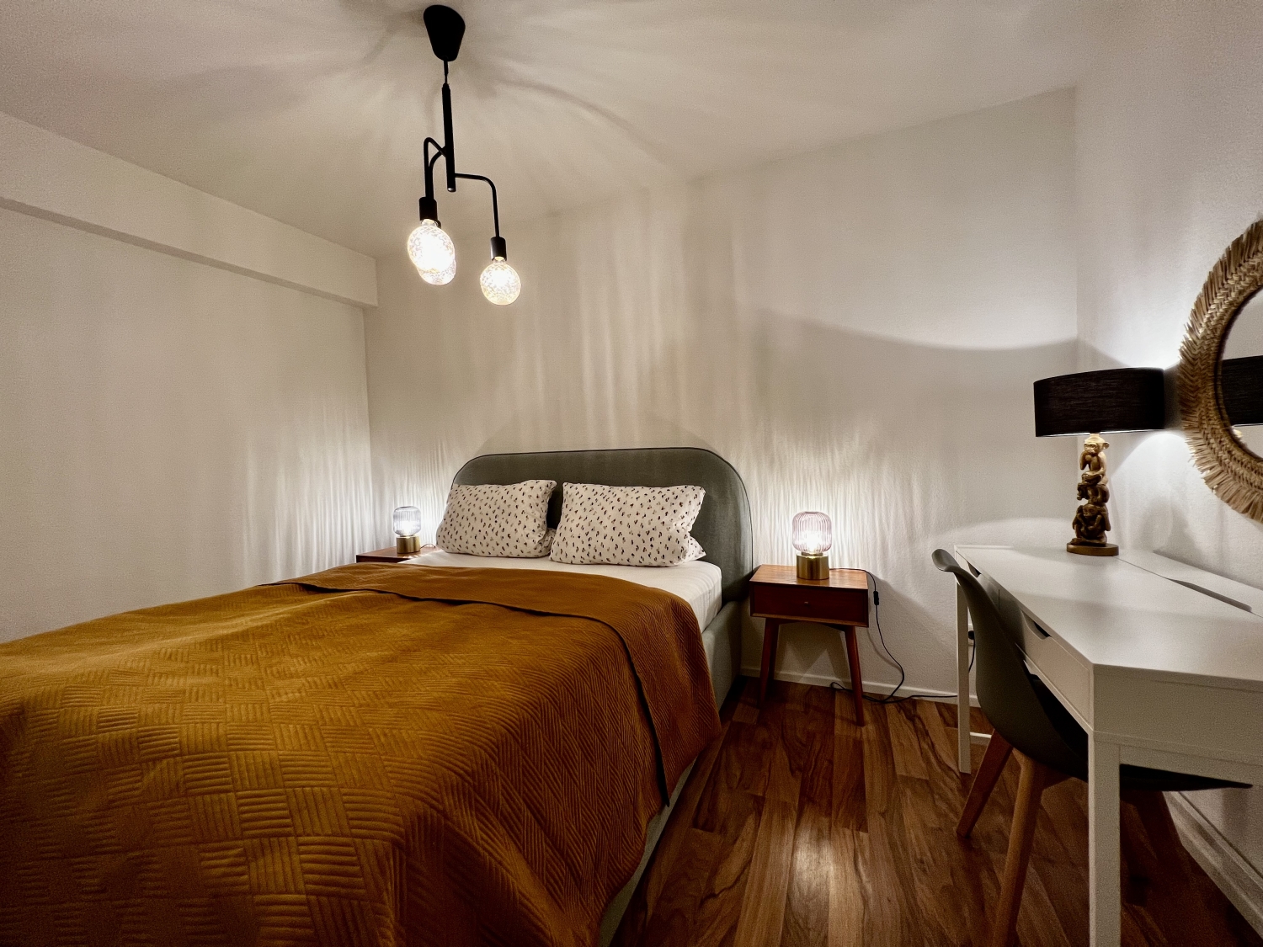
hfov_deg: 106.2
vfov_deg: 89.9
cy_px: 474
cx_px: 632
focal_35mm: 13
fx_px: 474
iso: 125
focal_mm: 1.57
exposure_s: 1/100
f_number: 1.8
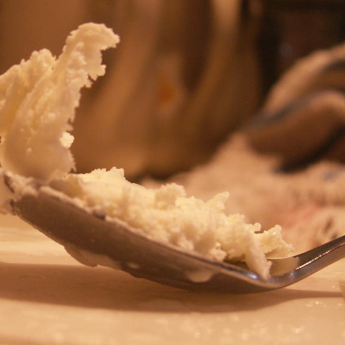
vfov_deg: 20.9
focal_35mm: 83
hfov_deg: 20.8
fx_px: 936
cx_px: 115
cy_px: 166
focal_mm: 10.28
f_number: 3.2
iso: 160
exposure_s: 1/10
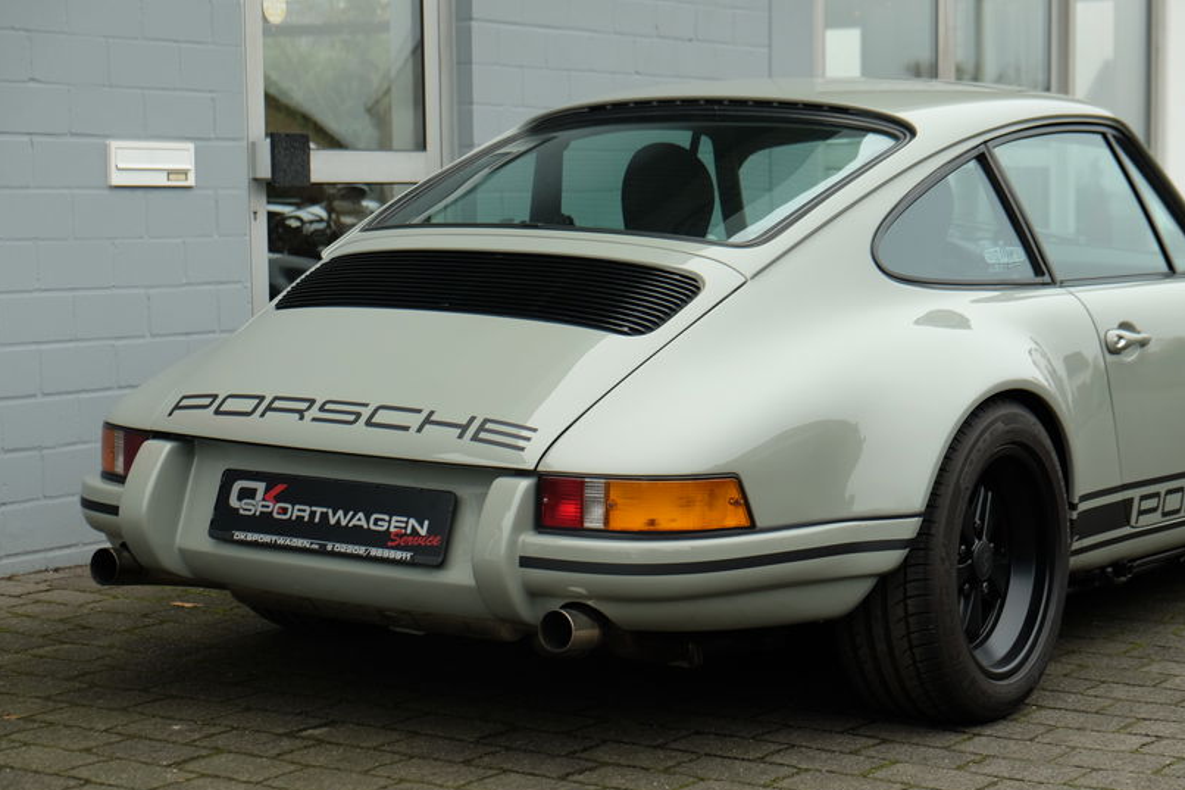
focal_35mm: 75
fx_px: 2468
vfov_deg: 18.2
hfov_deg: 26.9
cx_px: 703
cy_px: 419
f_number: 3.6
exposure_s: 1/140
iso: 200
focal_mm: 39
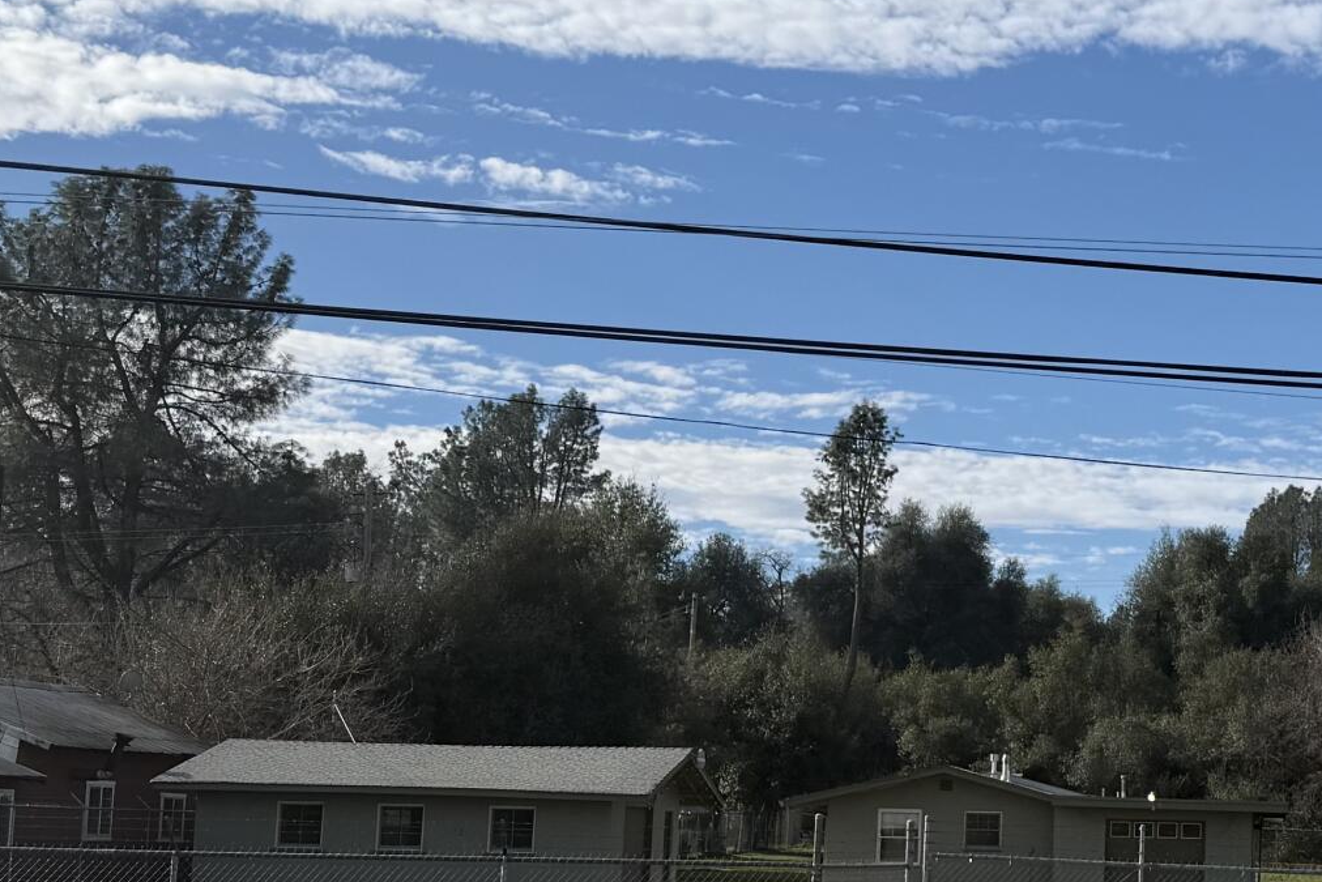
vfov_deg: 18.4
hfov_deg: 26.5
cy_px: 514
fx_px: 2718
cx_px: 1160
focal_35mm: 74
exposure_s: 1/6173
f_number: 1.78
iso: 80
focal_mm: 6.76
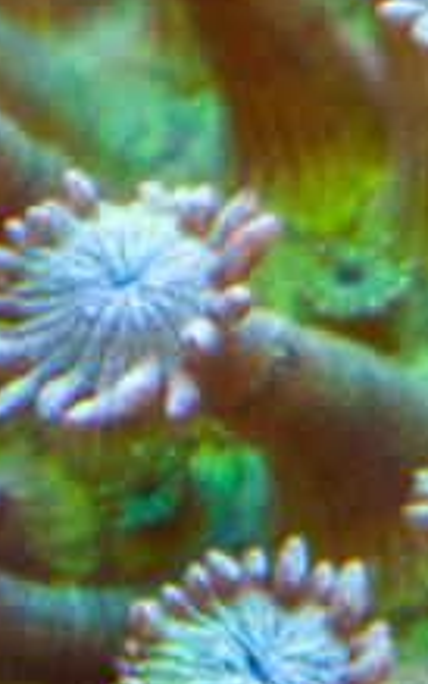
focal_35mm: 1188
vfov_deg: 1.8
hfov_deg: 1.1
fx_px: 22153
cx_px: 840
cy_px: 743
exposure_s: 1/125
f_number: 5.6
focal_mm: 105
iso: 200
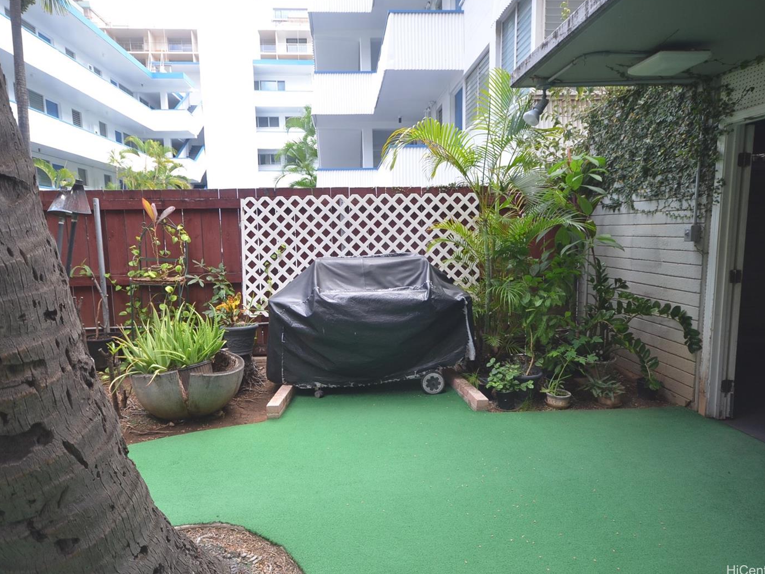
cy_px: 284
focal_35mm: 22
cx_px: 367
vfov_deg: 62.1
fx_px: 476
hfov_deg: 77.5
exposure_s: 1/125
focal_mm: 13
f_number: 5.6
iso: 360
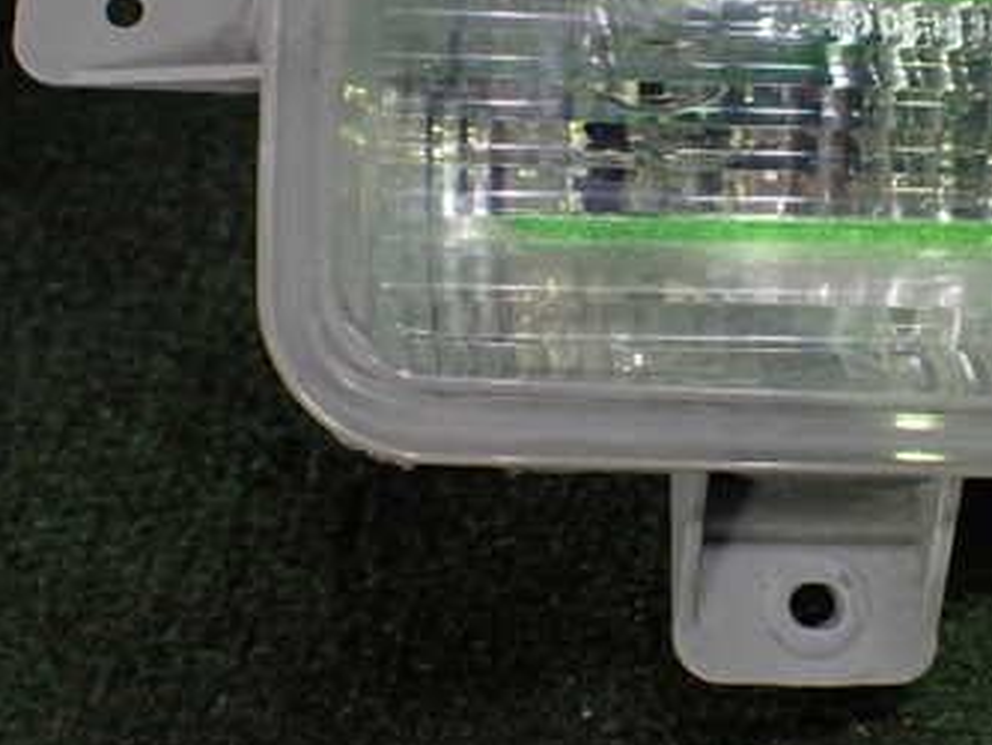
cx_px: 742
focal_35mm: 54
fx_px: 1548
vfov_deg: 26.9
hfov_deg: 34.8
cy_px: 262
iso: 500
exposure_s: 1/125
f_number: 2.3
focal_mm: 5.4
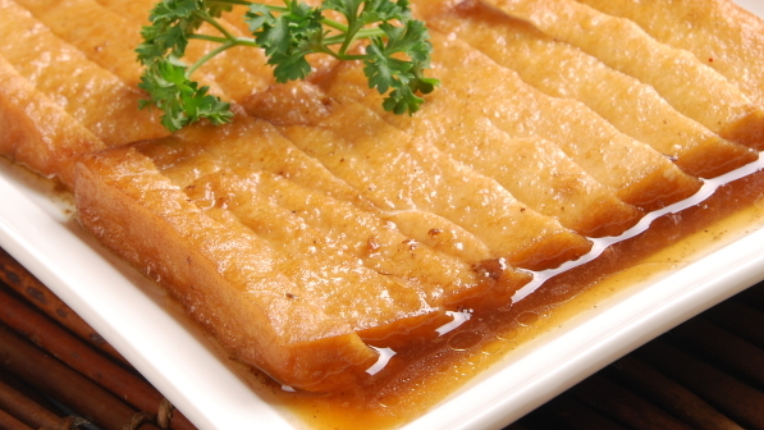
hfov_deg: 15.9
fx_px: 2735
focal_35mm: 135
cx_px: 371
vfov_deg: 9.0
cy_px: 98
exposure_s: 1/125
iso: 200
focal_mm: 50
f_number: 10
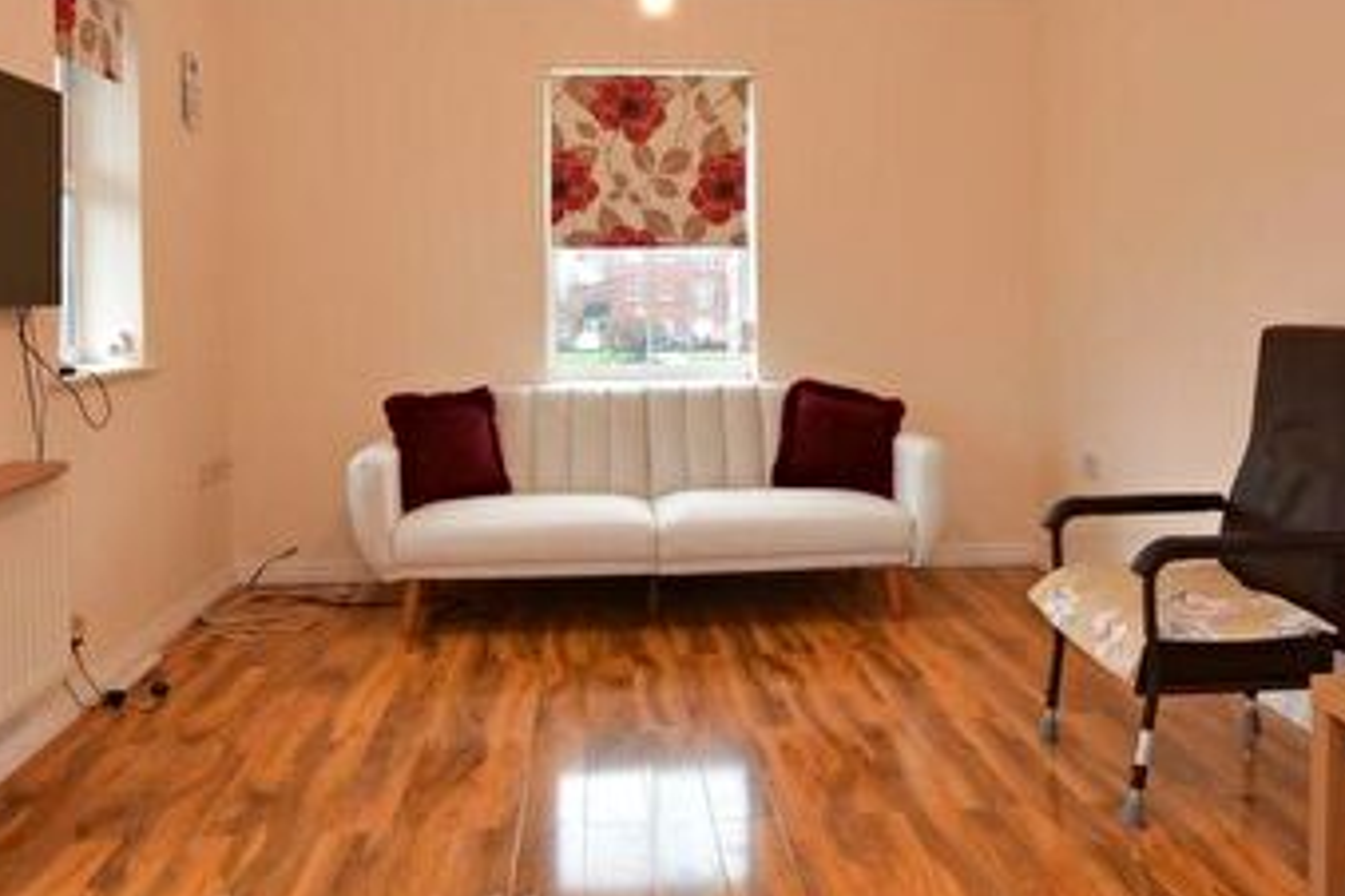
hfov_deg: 60.3
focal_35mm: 31
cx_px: 702
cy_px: 311
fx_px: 1158
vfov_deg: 41.9
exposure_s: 1/2
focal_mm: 10
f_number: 8
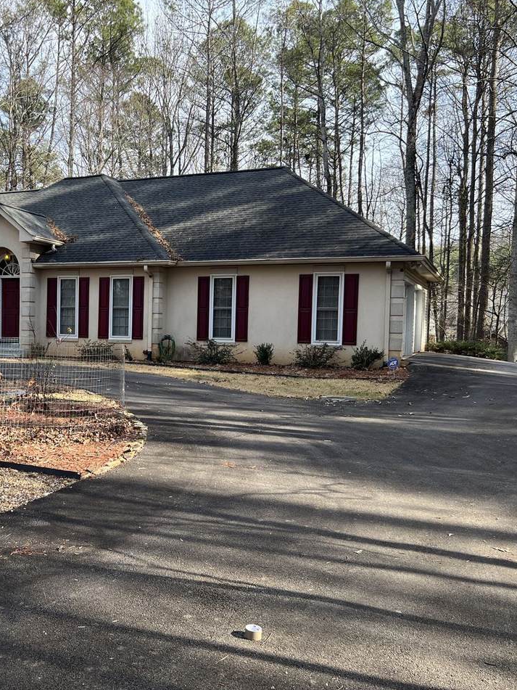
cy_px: 342
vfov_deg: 52.6
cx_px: 125
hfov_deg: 39.5
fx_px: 697
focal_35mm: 35
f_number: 1.5
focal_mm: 5.7
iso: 50
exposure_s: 1/803
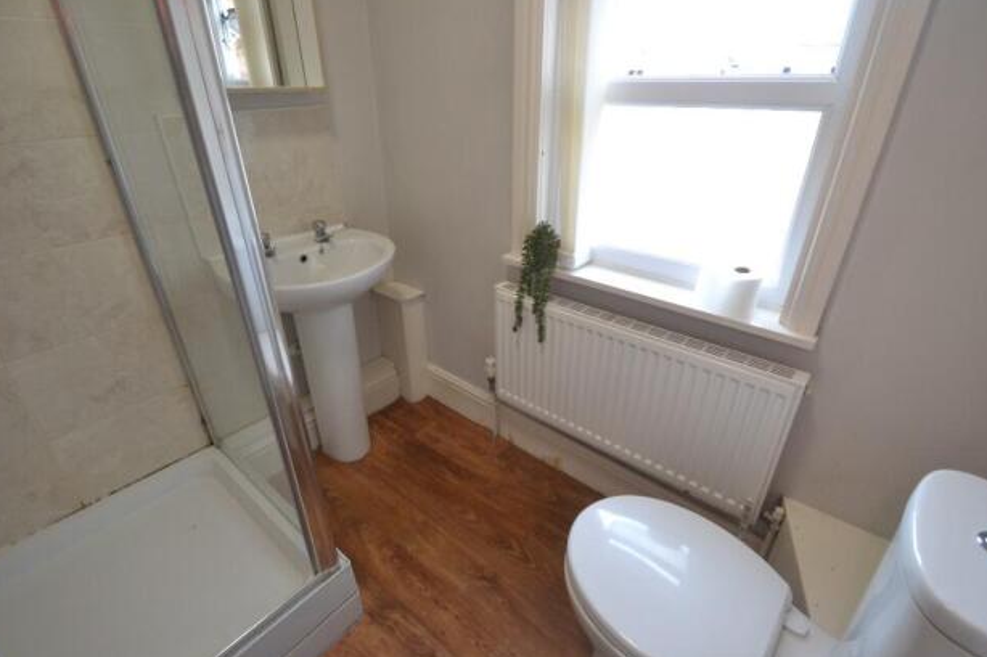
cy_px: 333
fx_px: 439
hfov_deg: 96.7
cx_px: 509
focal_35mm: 16
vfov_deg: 73.7
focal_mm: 10
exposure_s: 1/60
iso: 500
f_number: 3.5
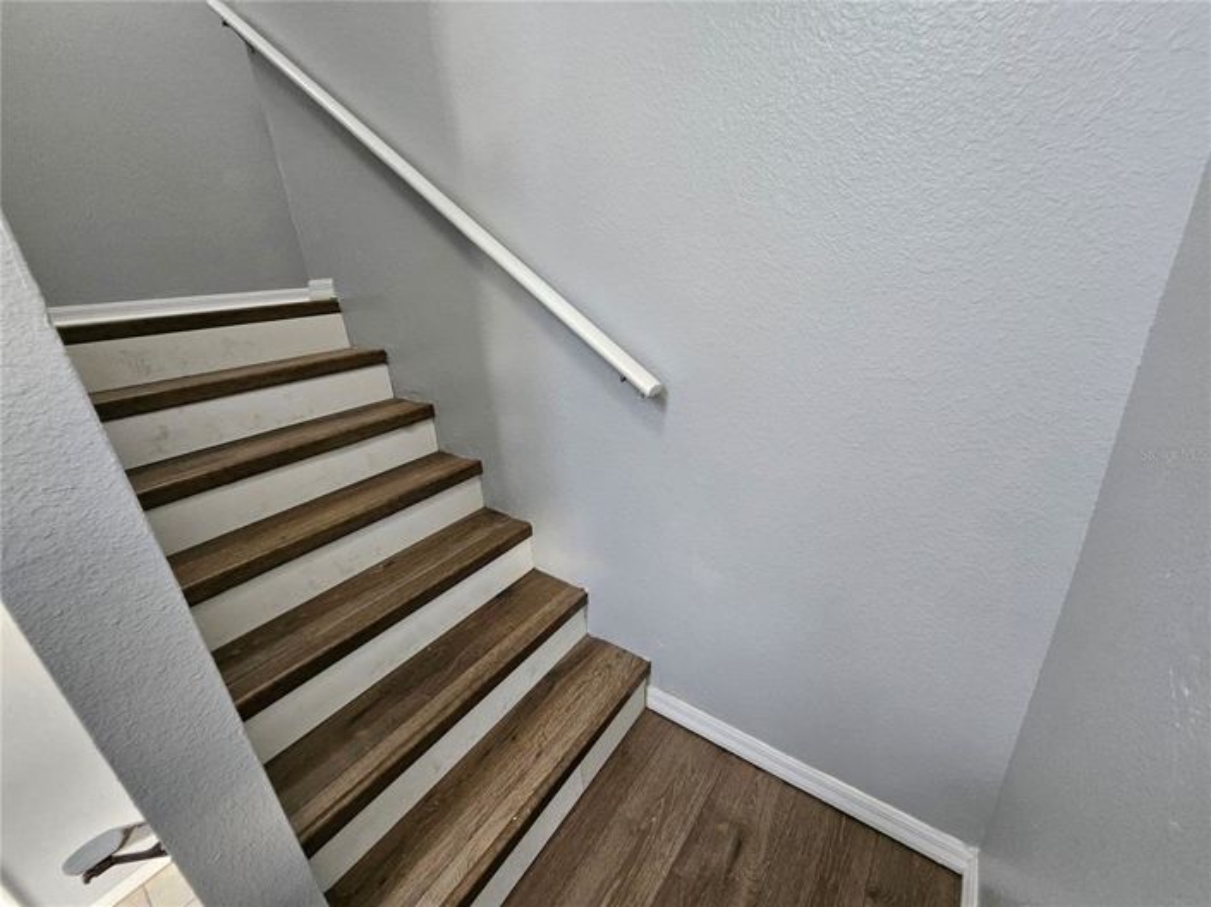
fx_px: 455
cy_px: 454
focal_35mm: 13
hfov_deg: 106.2
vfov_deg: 89.9
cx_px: 606
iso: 320
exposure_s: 1/40
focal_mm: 1.74
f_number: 2.2
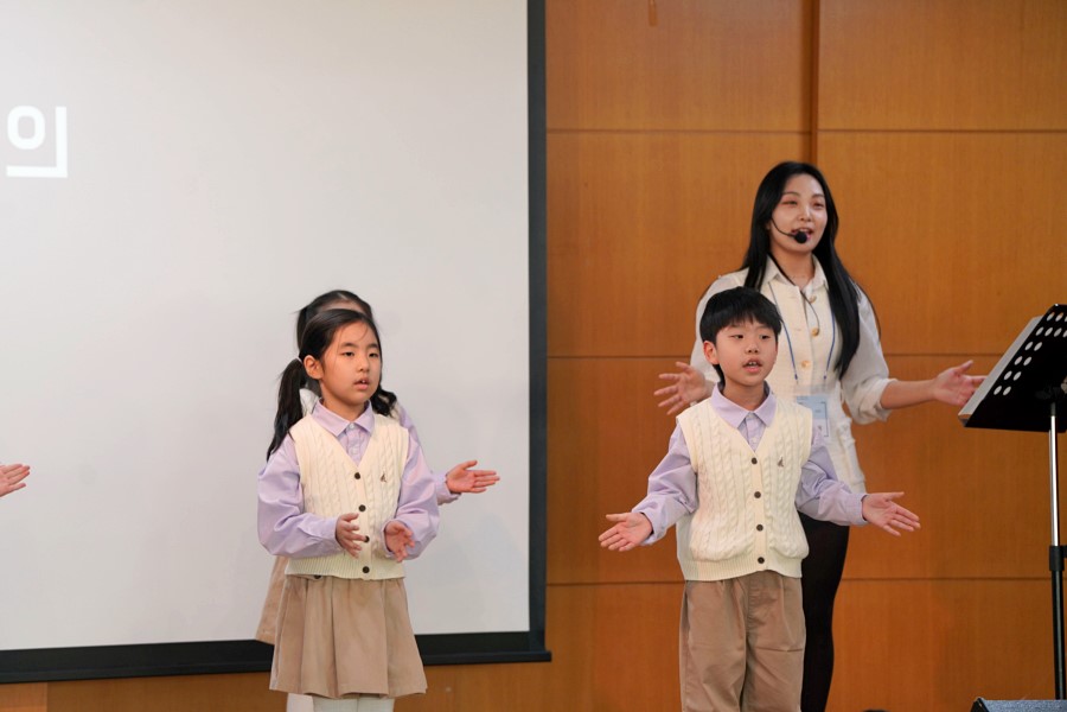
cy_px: 356
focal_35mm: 200
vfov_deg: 6.9
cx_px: 534
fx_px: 5927
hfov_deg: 10.3
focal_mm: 200
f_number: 4
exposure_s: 1/250
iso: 1000
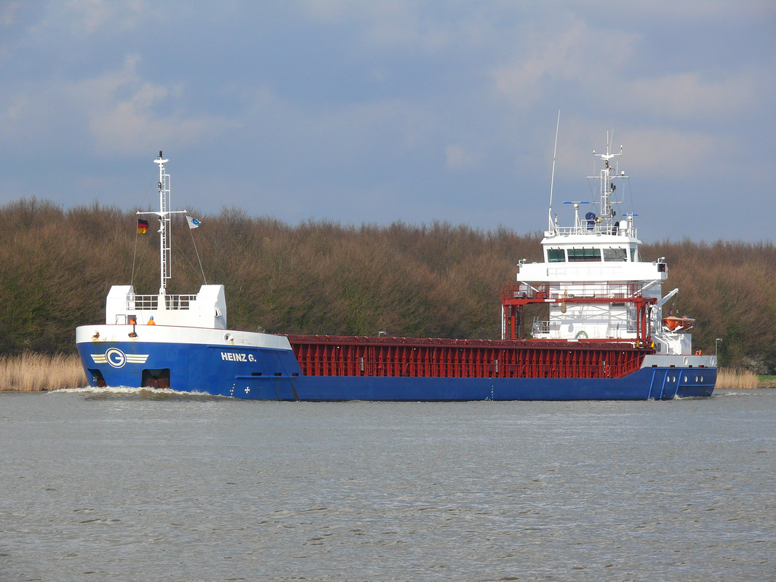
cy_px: 291
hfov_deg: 8.7
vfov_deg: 6.5
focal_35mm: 227
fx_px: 5088
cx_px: 388
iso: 100
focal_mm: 48
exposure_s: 1/500
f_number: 7.1
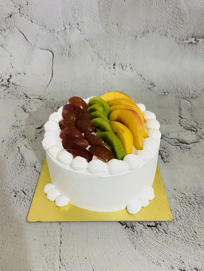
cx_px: 102
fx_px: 204
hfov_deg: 53.1
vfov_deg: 67.3
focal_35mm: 26
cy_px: 136
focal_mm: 4.25
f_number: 1.8
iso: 160
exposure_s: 1/50
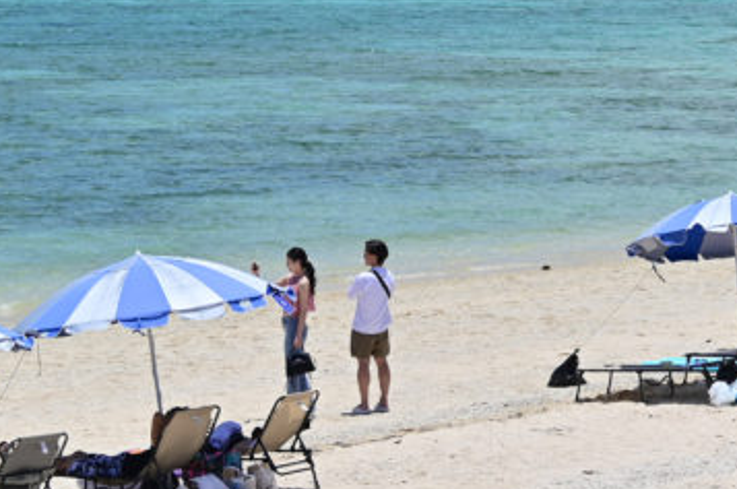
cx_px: 438
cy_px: 82
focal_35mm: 132
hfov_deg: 15.5
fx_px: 2699
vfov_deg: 10.3
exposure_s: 1/2000
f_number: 4
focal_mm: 46
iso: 100
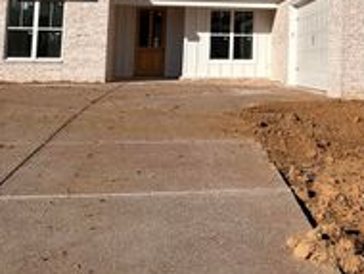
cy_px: -22
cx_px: 318
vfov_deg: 22.1
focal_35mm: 63
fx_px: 663
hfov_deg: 29.6
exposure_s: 1/10753
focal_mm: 6.86
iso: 80
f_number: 1.78
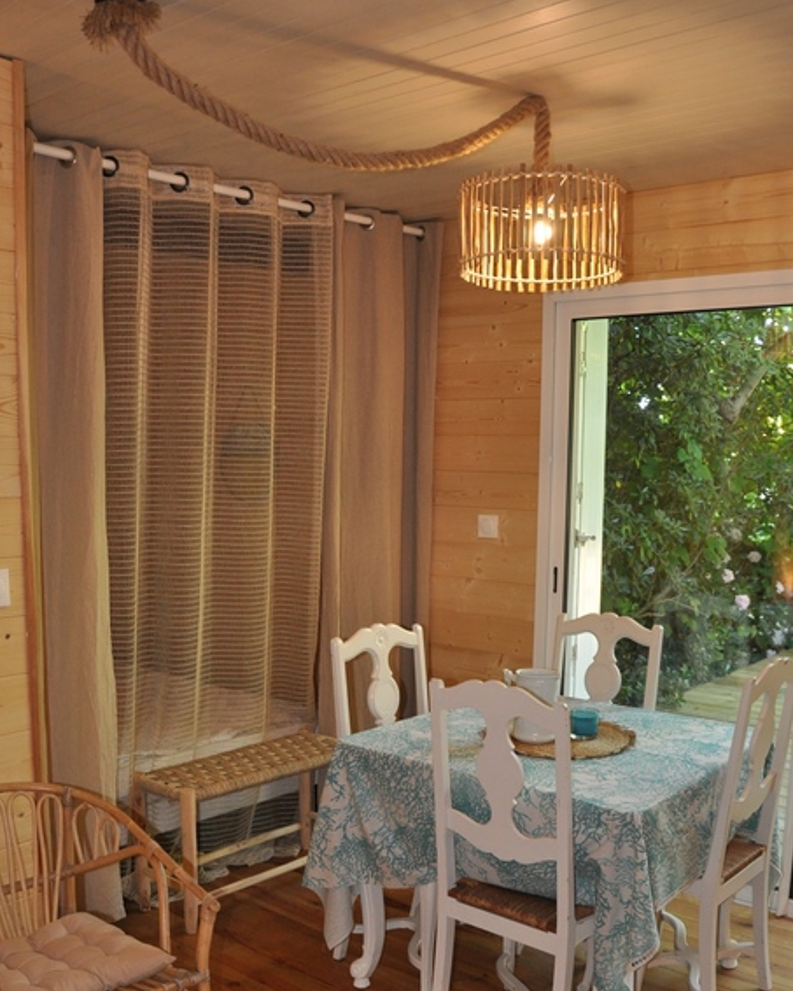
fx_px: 997
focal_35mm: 34
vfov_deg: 52.4
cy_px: 609
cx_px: 391
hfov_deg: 43.4
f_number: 3.5
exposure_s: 1/60
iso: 800
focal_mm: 18
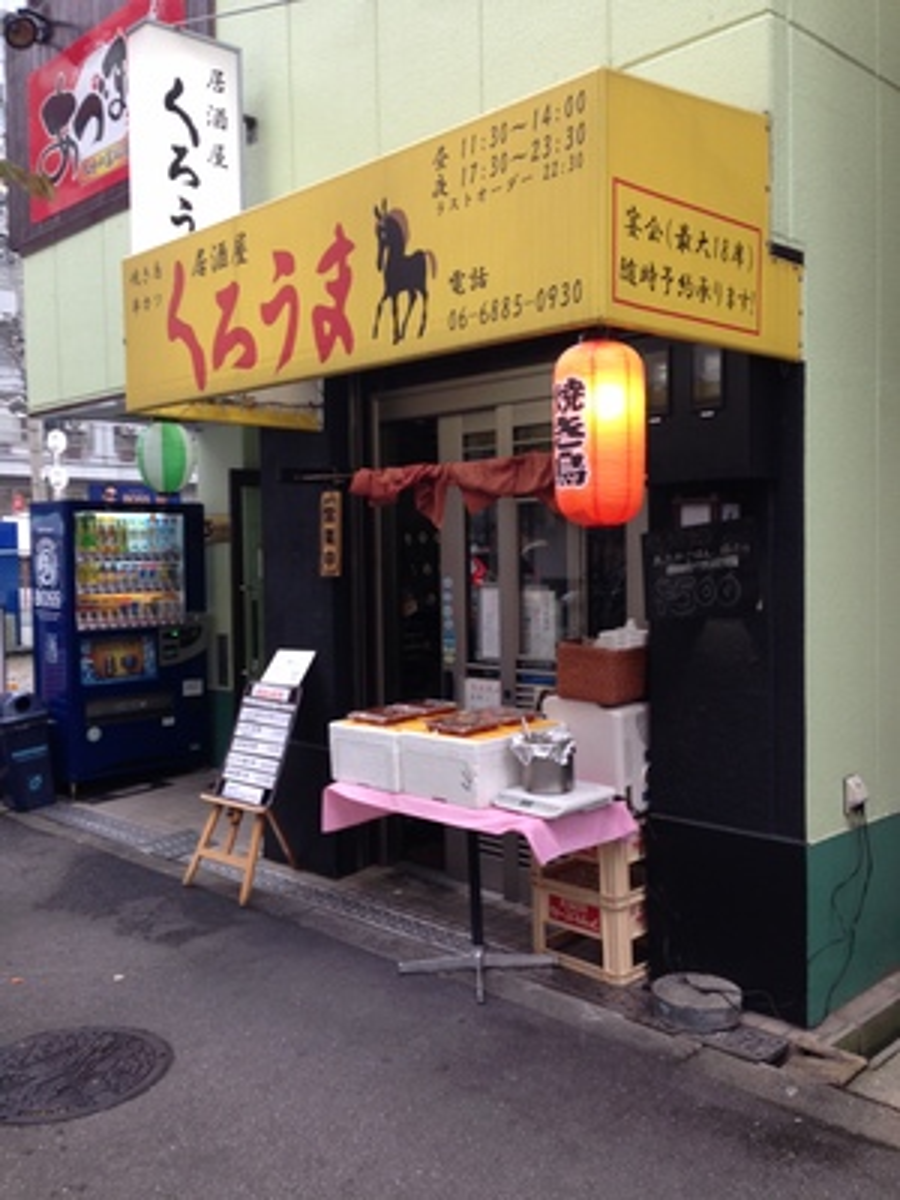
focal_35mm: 33
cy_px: 600
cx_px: 450
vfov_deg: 55.4
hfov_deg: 42.9
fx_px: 1144
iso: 64
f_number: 2.4
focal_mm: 4.12
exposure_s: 1/60
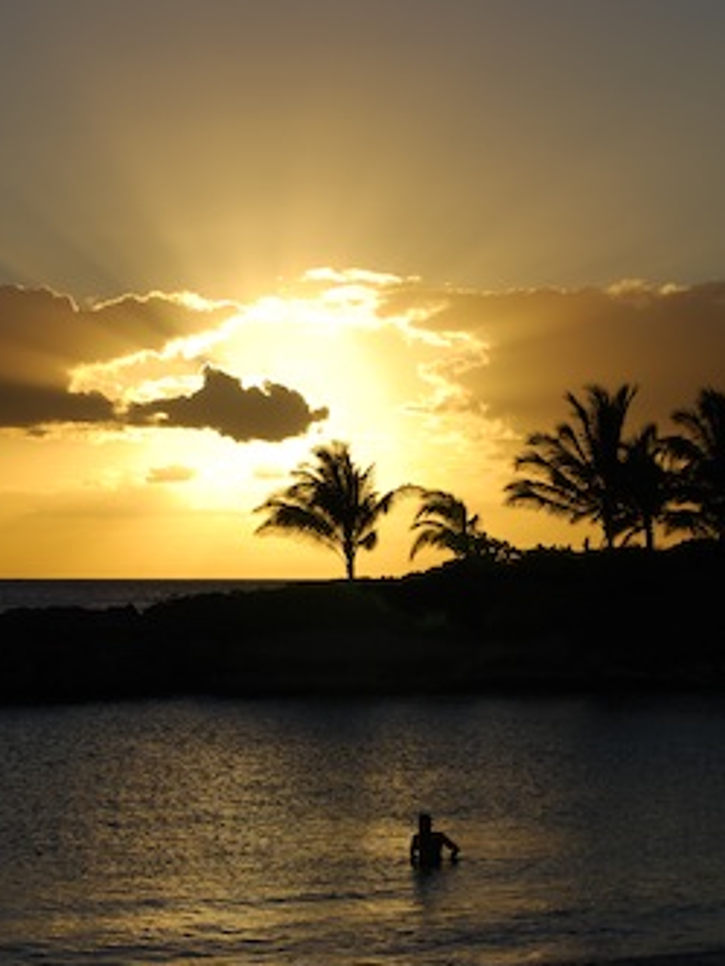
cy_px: 484
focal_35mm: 120
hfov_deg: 12.4
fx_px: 3343
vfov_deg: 16.5
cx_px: 312
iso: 100
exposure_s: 1/500
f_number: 11
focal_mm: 55
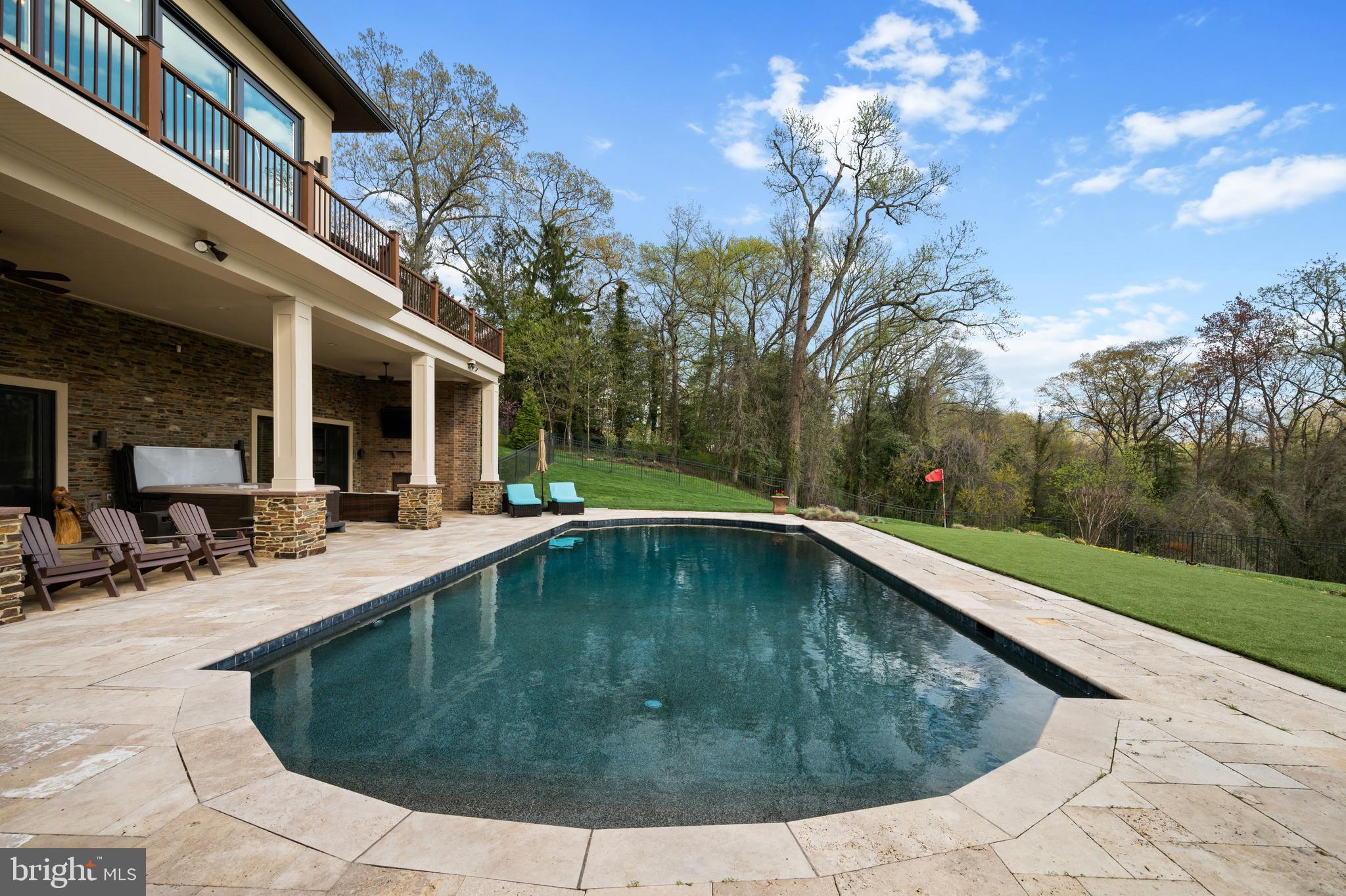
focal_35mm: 14
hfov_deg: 104.3
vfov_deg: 81.2
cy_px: 448
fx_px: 523
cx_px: 673
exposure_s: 1/125
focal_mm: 14
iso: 200
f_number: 8
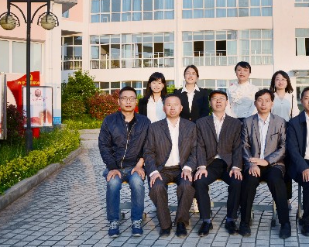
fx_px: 347
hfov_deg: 46.6
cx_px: 223
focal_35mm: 38
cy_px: 108
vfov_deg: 39.1
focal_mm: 18
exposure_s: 1/100
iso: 200
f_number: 10
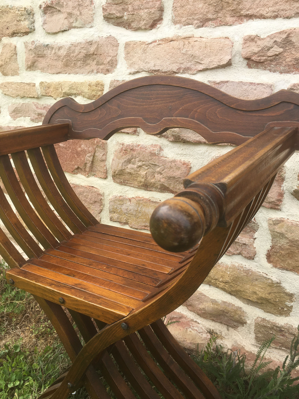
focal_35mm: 29
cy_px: 200
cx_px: 150
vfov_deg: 61.7
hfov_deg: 48.2
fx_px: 334
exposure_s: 1/625
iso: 25
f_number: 2.2
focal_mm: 4.15
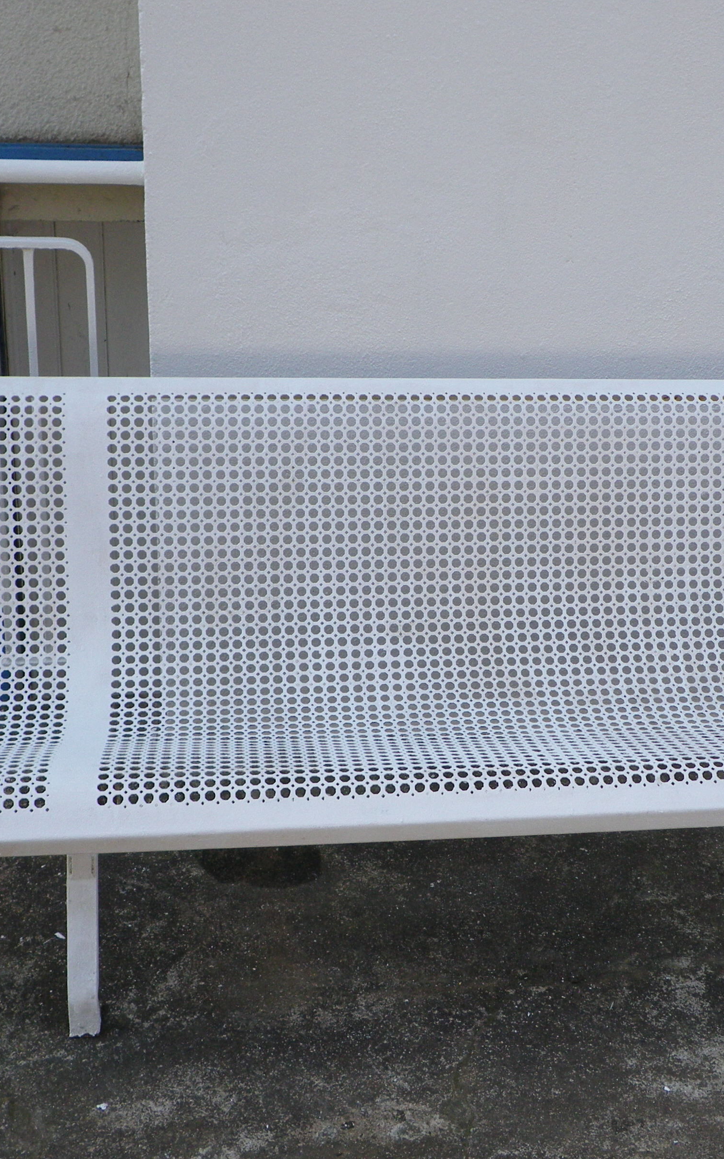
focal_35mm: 58
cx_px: 503
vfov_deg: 35.1
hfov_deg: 22.2
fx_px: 1831
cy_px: 619
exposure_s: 1/400
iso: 64
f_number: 2.8
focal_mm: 5.8
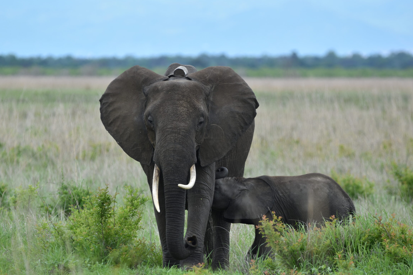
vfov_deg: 2.0
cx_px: 190
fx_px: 7996
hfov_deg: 3.0
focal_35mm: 697
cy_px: 144
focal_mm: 420
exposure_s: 1/500
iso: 200
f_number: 6
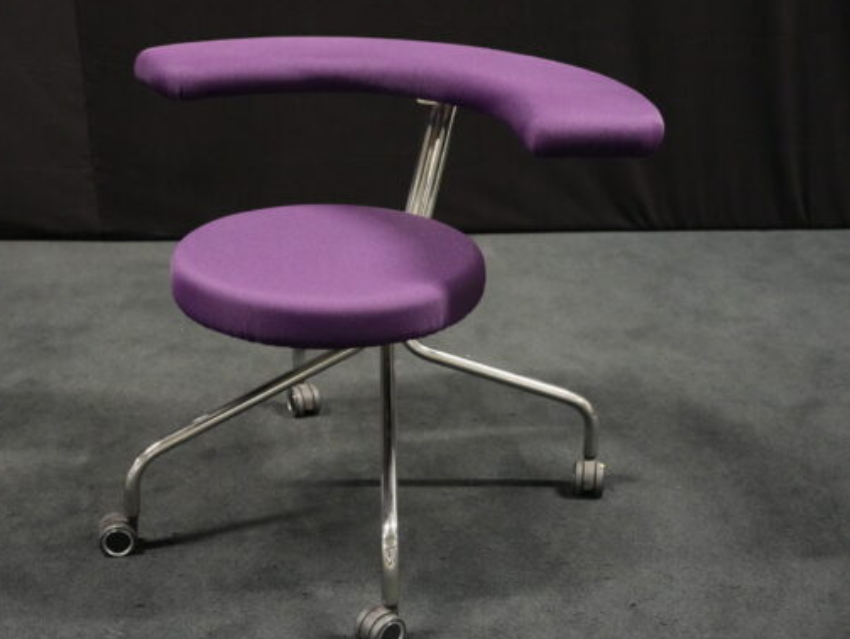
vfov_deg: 26.6
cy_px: 328
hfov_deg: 34.8
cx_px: 350
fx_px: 1351
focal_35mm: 55
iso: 12800
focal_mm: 48
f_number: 4
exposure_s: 1/50
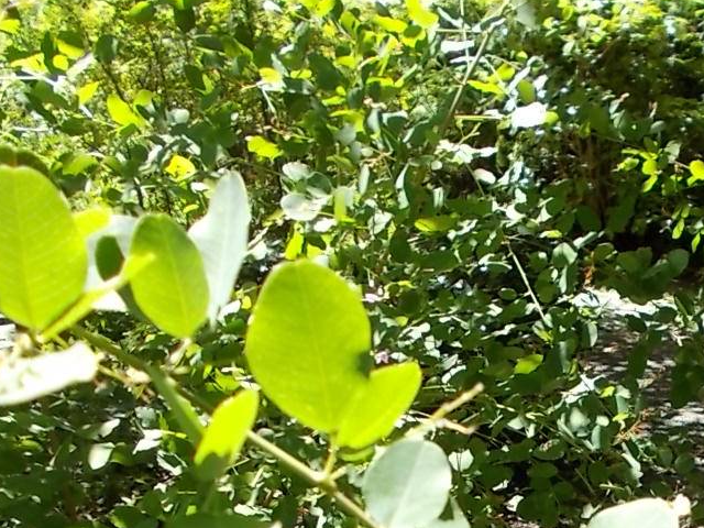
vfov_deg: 21.1
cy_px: 628
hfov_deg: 28.7
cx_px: 626
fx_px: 1322
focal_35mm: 65
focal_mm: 4.6
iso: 80
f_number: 3.2
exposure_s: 1/160
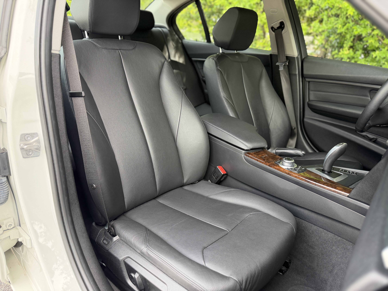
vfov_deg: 56.8
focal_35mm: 24
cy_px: 146
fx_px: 269
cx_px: 194
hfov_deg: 71.6
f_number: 1.78
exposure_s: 1/198
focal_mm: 6.76
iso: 200
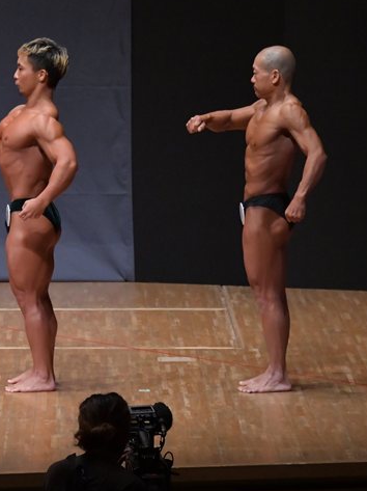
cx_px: 5
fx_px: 4841
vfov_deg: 5.8
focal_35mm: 342
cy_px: 237
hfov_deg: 4.3
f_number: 5.6
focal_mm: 145
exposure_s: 1/400
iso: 6400
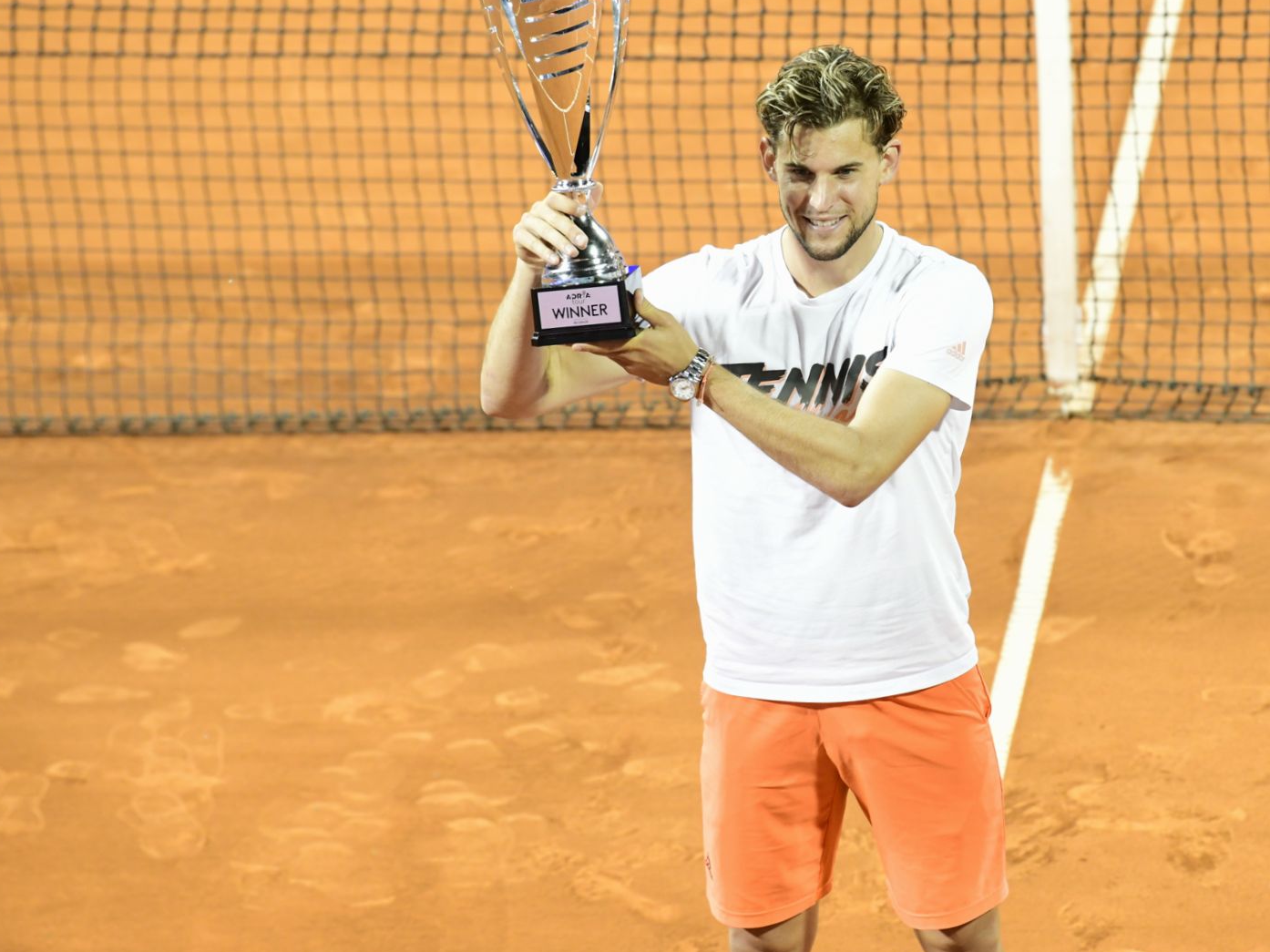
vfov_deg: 5.4
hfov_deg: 7.2
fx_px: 10124
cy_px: 414
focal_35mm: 276
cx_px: 812
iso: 1600
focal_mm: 200
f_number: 4
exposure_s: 1/250
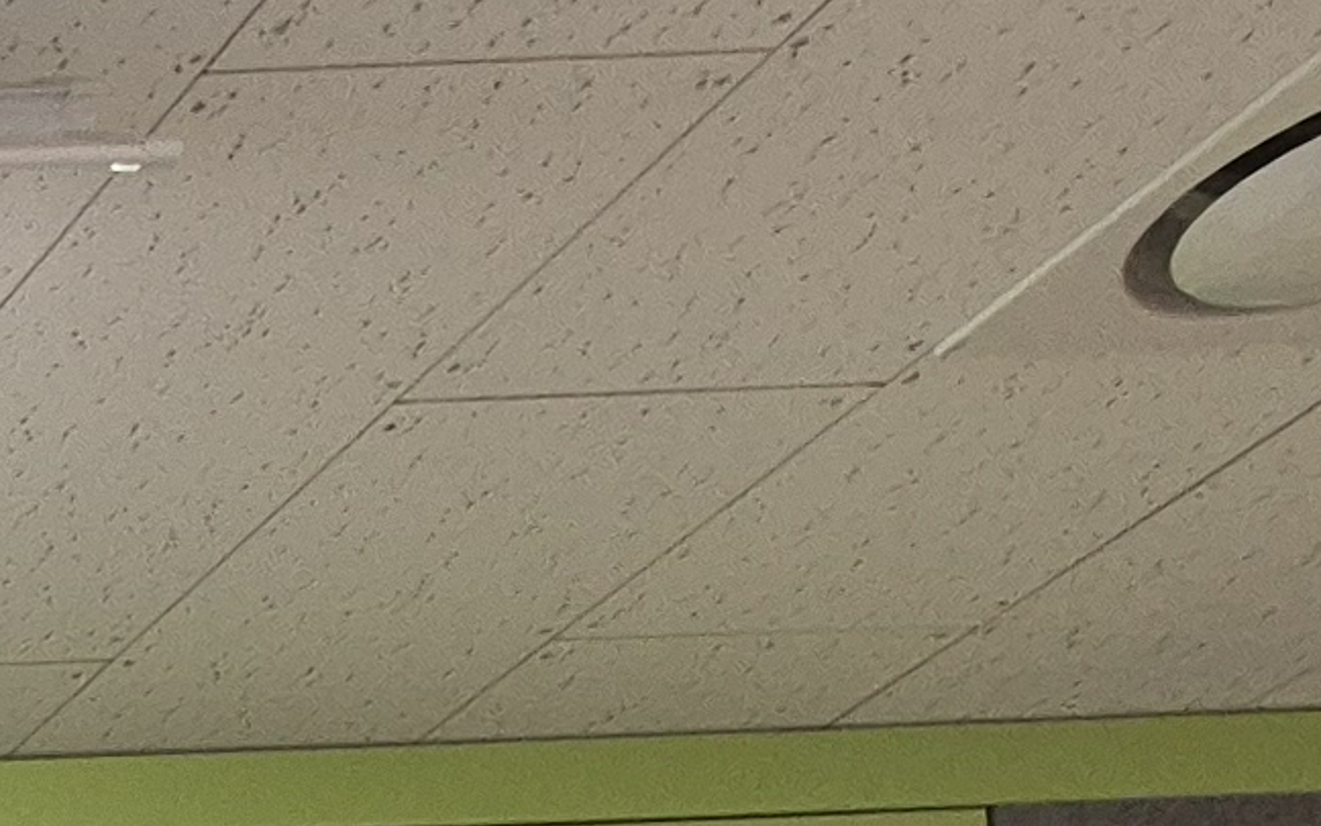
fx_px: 3060
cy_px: 2484
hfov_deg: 14.4
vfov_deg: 10.6
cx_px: -1959
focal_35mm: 85
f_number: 2.2
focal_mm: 2.2
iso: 80
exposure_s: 1/60
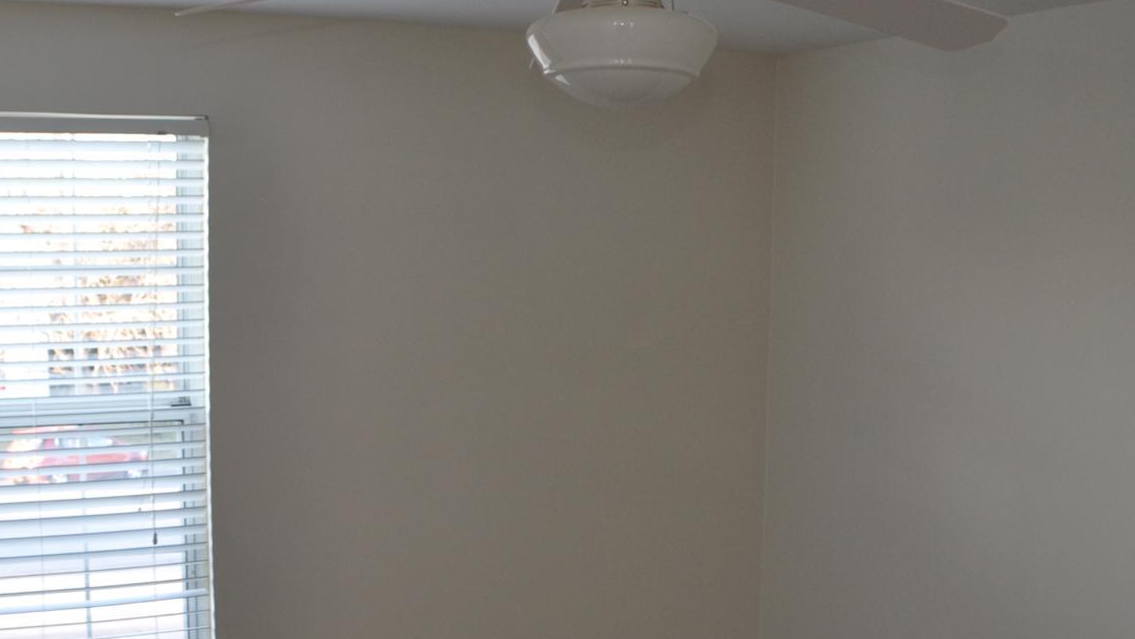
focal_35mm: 68
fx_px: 2047
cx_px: 581
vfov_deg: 17.6
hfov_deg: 31.0
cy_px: 515
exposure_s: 1/30
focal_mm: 24
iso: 450
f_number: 4
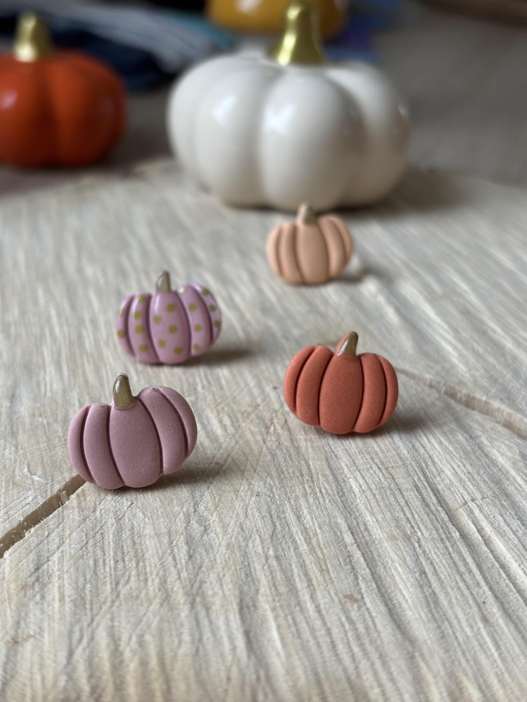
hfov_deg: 28.0
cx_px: 264
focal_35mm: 52
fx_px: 1056
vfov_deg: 36.8
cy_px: 351
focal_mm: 5.96
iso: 64
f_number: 1.6
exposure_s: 1/60
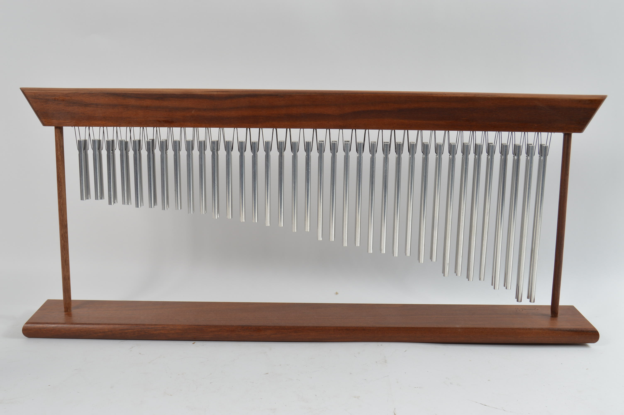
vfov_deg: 29.8
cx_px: 312
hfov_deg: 43.6
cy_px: 208
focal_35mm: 45
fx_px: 779
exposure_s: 1/80
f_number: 7.1
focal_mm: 30
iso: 100
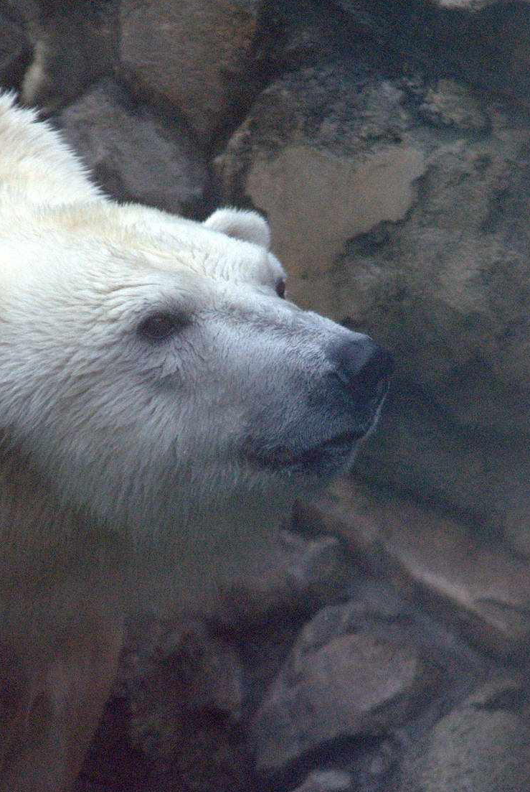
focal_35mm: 435
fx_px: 9573
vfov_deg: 4.7
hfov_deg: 3.2
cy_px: 416
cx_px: 153
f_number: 6.3
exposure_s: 1/1000
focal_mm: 200
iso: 3200
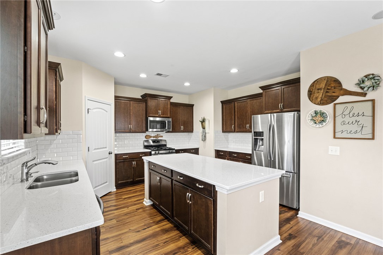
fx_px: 170
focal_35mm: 16
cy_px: 128
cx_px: 192
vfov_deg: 73.7
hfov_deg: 96.8
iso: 250
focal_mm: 16
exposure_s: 1/5
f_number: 9
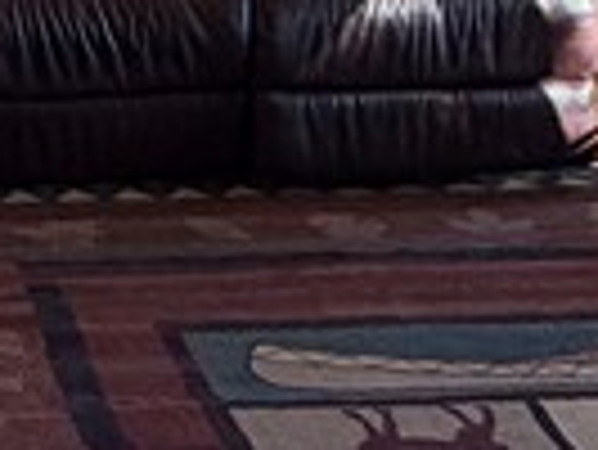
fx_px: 1867
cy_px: -216
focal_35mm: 108
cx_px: -247
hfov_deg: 16.8
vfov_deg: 13.0
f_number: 2.2
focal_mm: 2.22
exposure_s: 1/121
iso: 125
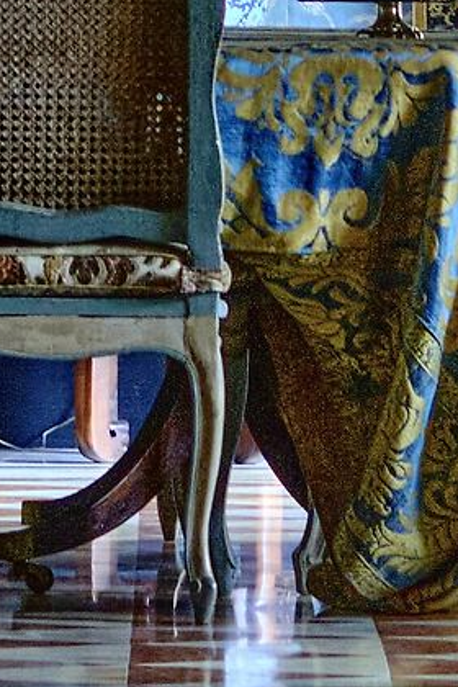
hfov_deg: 4.5
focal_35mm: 303
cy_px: -173
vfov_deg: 6.7
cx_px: 0
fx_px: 5782
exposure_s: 1/105
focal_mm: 35
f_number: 4
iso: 2500
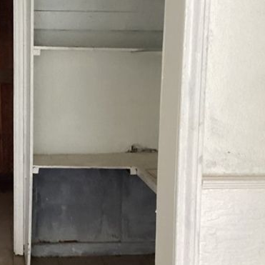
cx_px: 44
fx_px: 554
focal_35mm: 64
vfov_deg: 26.9
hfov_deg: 26.3
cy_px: 126
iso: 320
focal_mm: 3.3
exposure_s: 1/60
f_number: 2.4
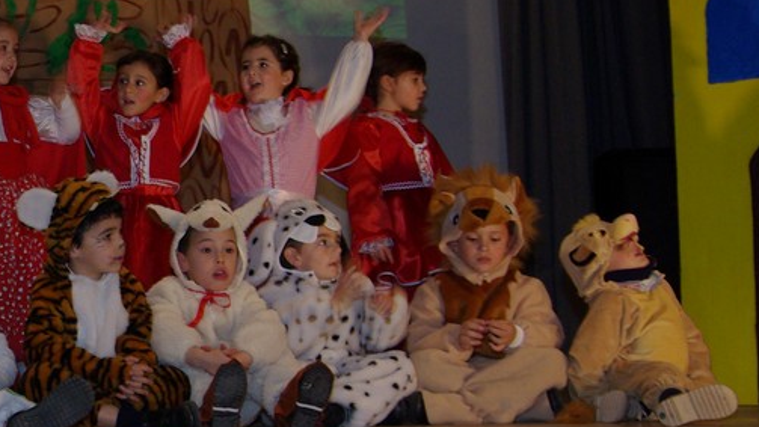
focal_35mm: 72
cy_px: 247
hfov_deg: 27.1
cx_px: -59
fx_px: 1449
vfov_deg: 16.8
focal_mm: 18
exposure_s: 1/30
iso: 400
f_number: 5.6
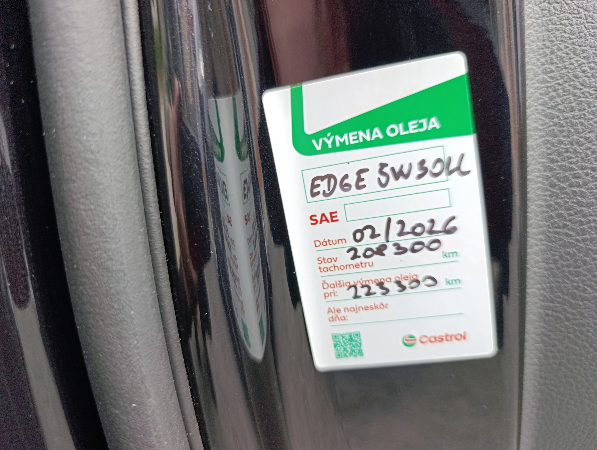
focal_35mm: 23
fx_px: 397
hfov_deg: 73.8
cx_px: 298
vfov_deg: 59.0
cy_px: 225
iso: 80
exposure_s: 1/100
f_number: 1.6
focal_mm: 6.14
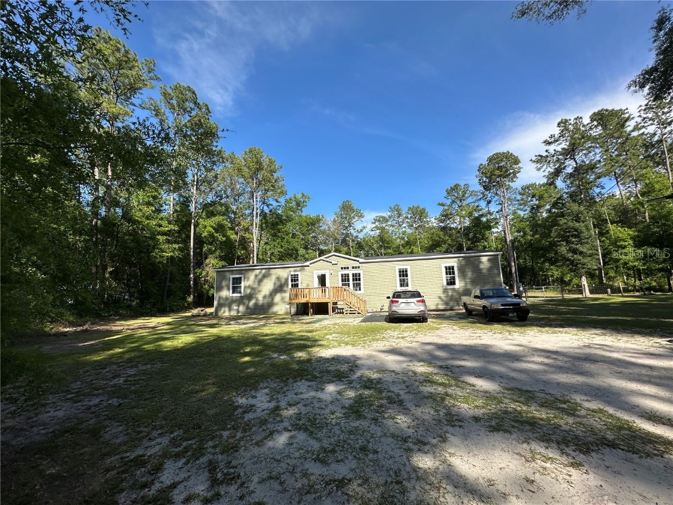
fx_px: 272
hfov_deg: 102.1
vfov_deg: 85.7
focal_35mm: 14
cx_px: 336
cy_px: 252
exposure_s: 1/1715
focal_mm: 2.22
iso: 50
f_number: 2.2
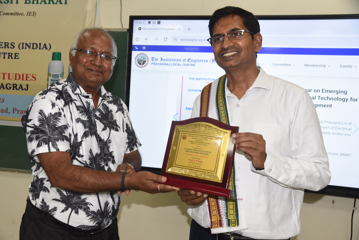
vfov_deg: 38.9
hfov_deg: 55.8
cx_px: 180
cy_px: 120
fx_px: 339
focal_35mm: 34
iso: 560
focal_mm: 34
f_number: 4.5
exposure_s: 1/80
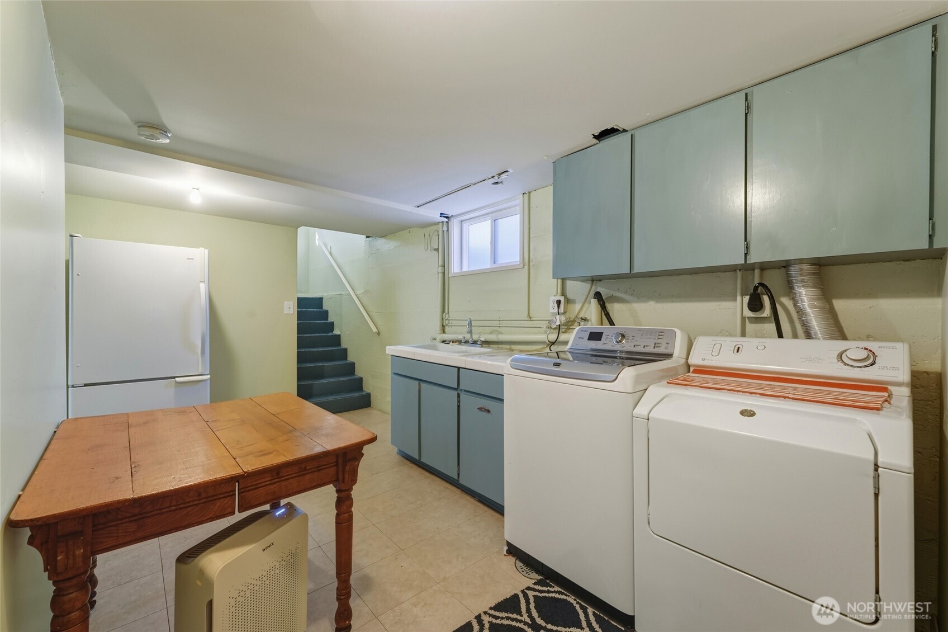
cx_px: 474
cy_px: 316
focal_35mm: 14
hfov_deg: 104.3
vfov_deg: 81.2
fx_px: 369
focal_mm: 14
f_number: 9
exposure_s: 1/40
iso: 400
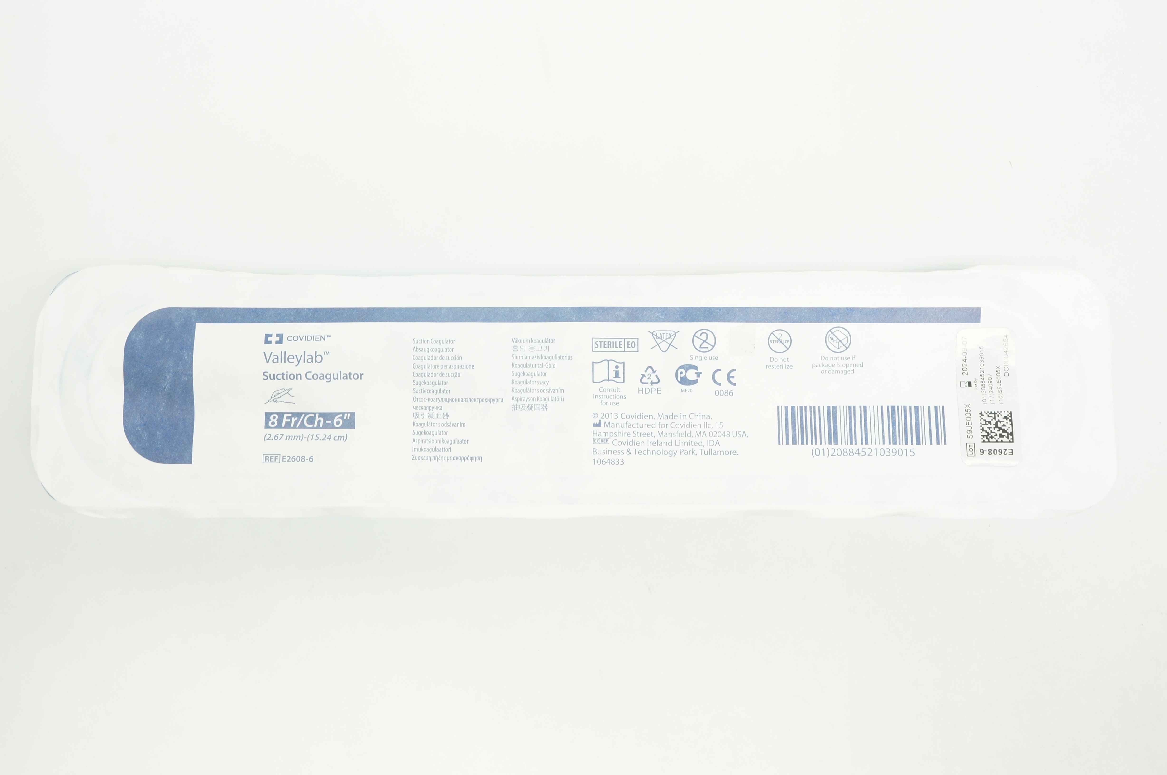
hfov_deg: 48.0
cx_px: 584
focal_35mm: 40
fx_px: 1311
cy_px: 388
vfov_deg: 32.9
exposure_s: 1/15
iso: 400
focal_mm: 27
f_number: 10
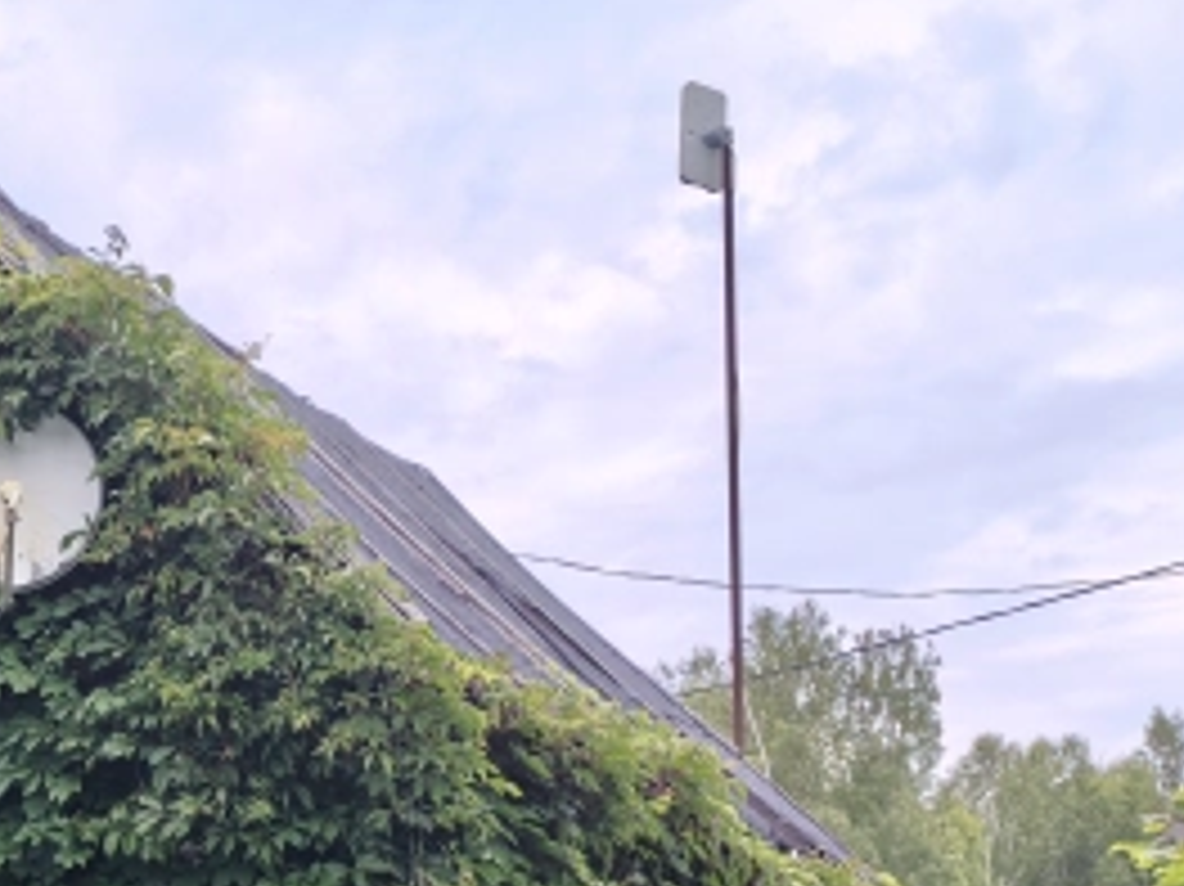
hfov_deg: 27.9
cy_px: 1003
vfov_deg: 21.6
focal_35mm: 64
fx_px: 2188
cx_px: -81
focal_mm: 5.52
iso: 50
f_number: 1.9
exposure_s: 1/162
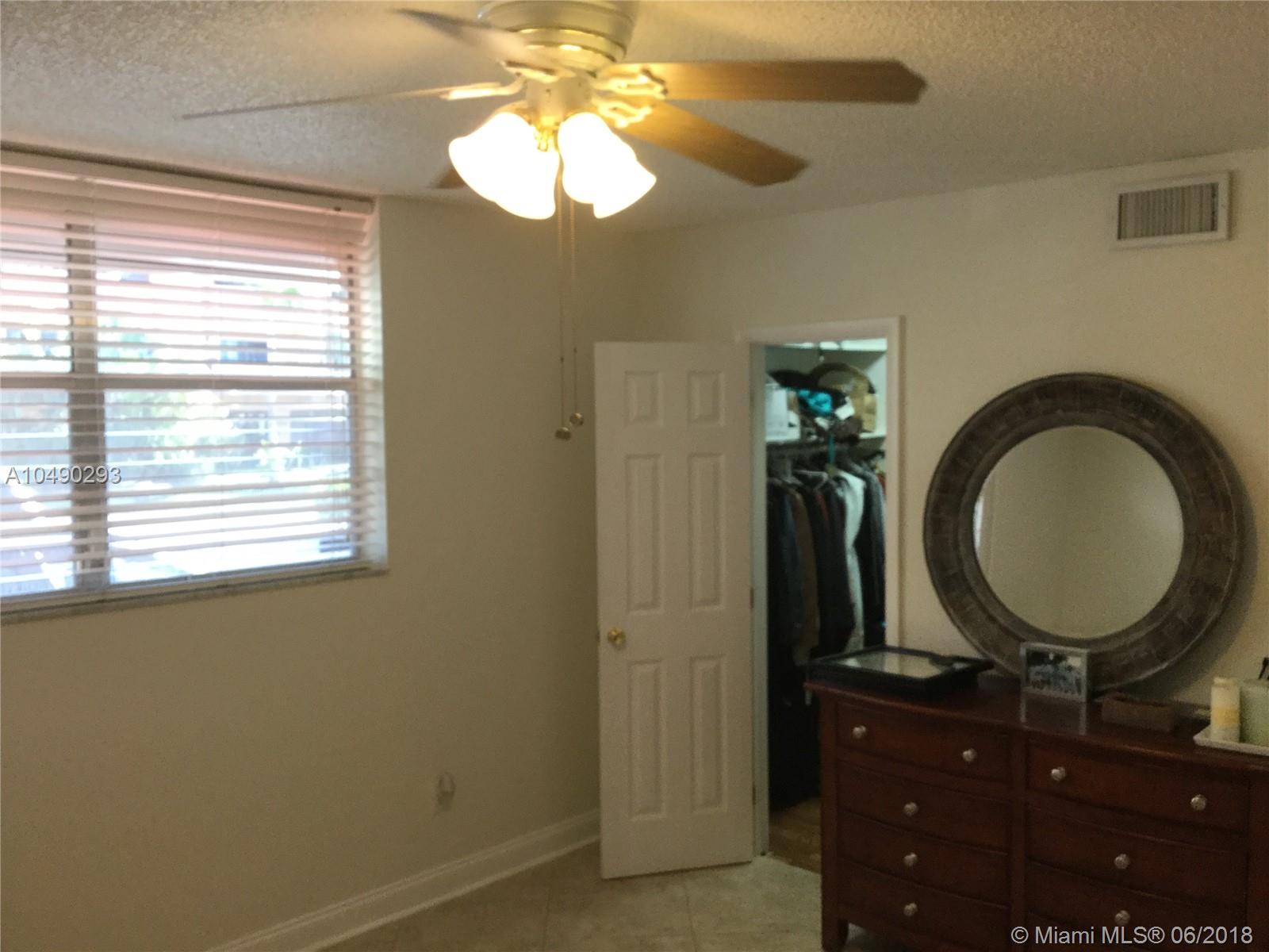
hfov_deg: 58.4
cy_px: 476
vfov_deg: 45.4
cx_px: 634
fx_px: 1136
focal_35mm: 31
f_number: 2.4
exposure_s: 1/30
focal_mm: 3.3
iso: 32
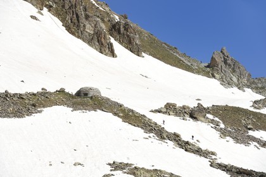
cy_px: 88
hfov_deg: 10.3
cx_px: 133
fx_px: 1478
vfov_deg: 6.9
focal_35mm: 200
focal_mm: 200
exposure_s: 1/320
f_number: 13
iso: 200
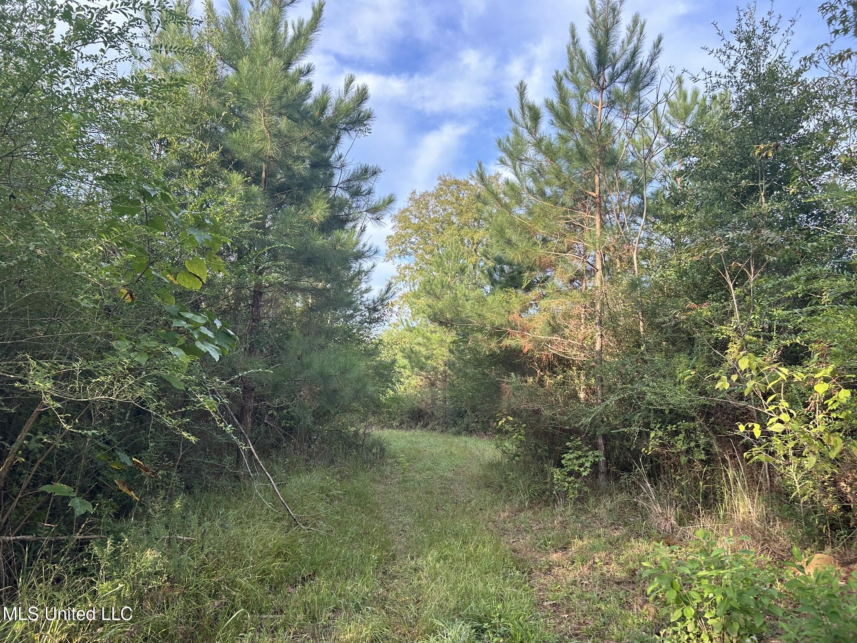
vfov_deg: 53.1
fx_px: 644
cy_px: 322
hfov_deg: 67.3
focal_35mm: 26
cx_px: 428
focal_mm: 5.7
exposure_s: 1/678
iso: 50
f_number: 1.5
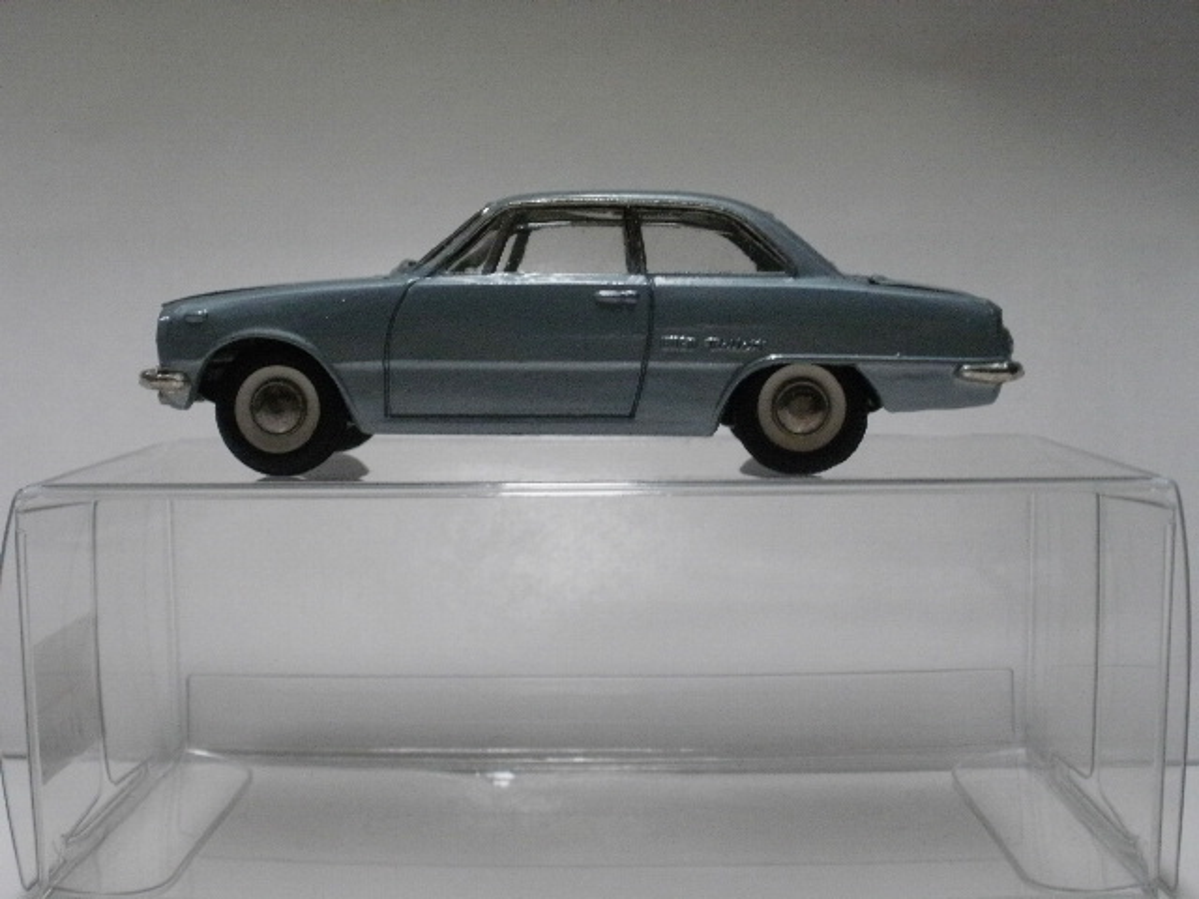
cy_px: 450
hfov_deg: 42.9
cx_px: 600
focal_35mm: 44
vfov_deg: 32.9
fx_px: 1524
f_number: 4
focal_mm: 7.7
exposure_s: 1/30
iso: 400
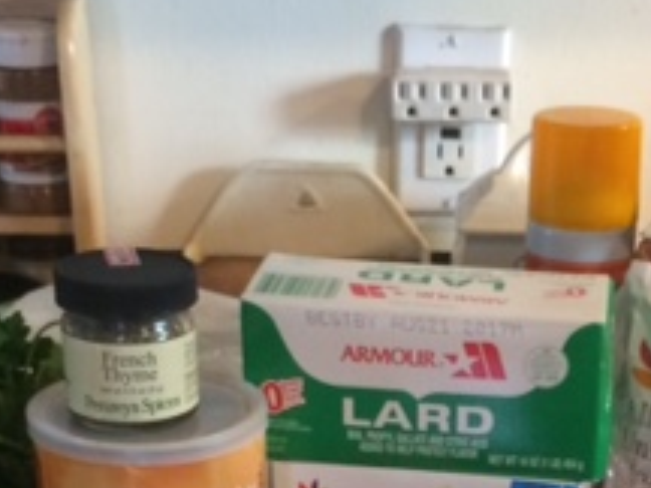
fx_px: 1617
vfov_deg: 16.4
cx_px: 482
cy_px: 612
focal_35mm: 86
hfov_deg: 22.6
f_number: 2.2
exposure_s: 1/30
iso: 200
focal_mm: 4.15
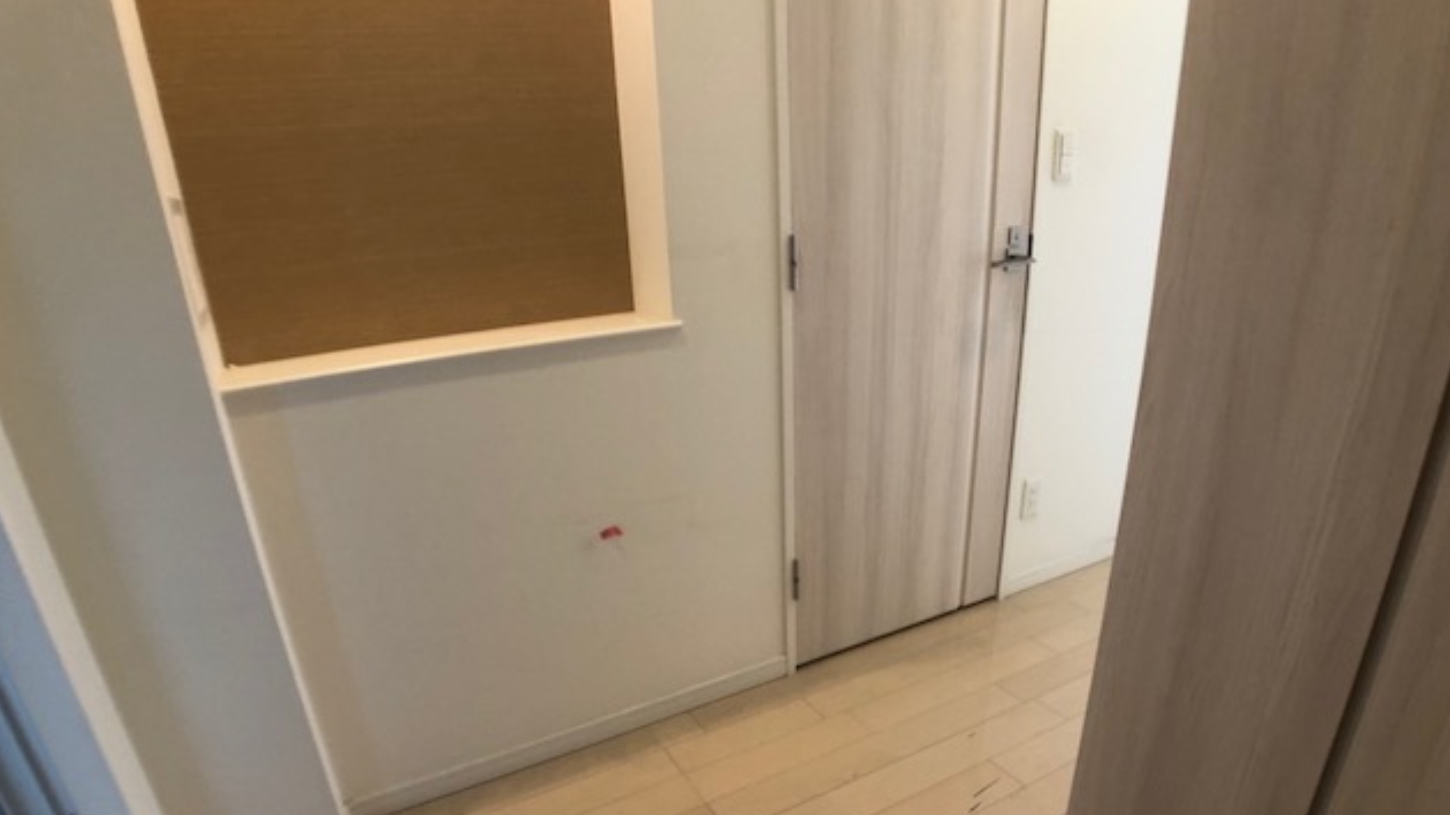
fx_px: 1192
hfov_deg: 62.6
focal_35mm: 31
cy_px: 513
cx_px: 718
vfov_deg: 37.5
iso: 40
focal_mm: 3.99
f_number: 1.8
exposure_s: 1/20
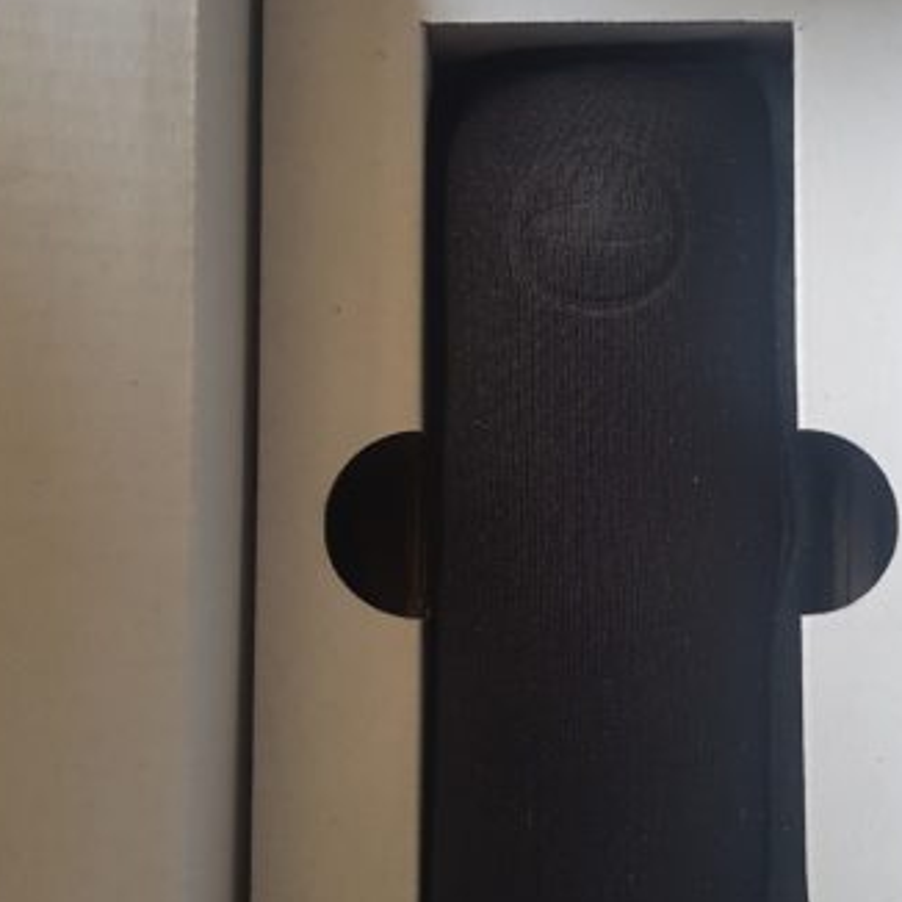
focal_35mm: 47
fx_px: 1386
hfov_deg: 35.7
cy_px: 512
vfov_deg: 36.0
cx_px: 609
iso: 125
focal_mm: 4.2
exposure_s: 1/50
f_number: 1.7
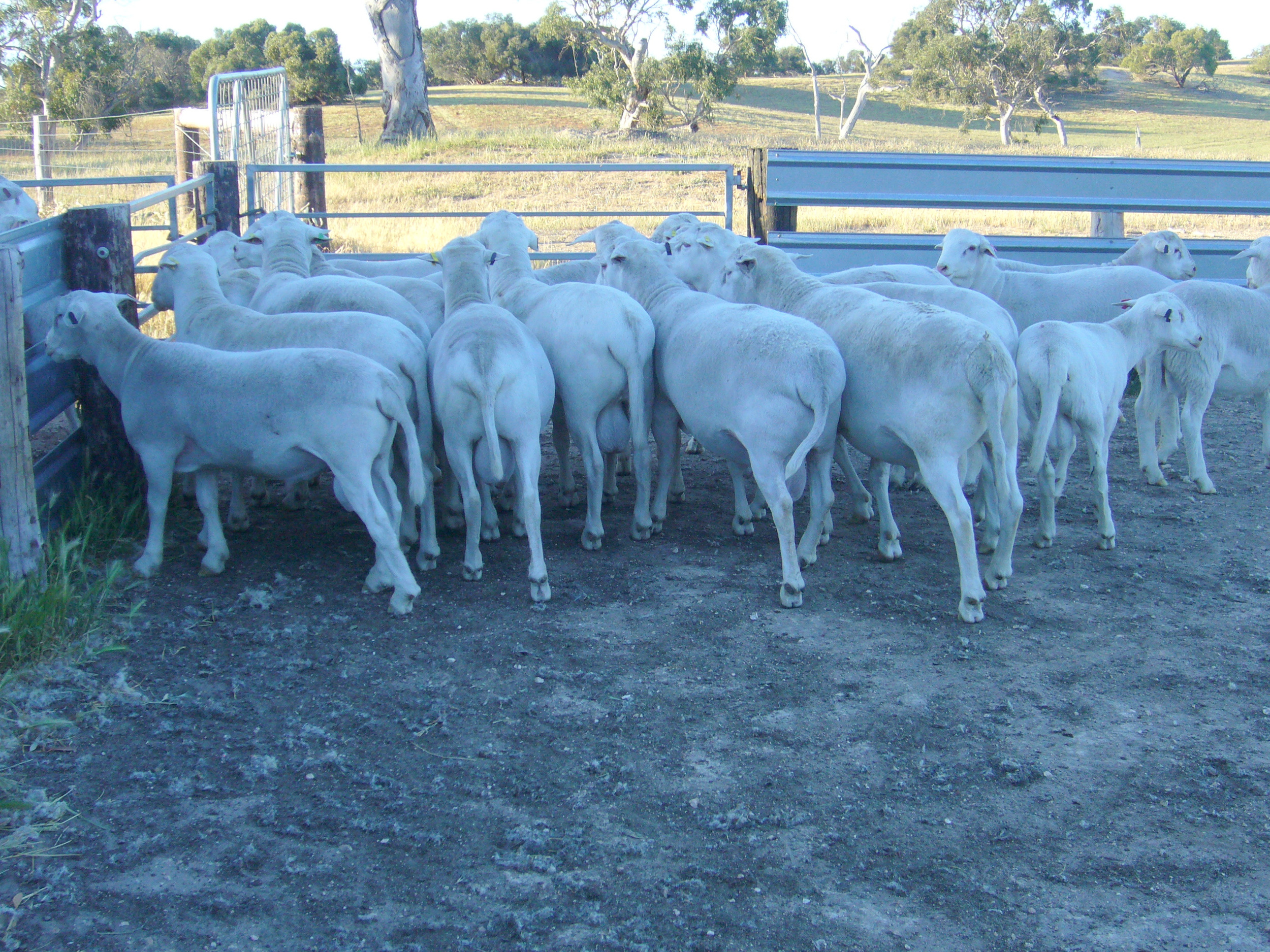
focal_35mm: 55
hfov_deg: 34.9
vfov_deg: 26.6
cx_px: 635
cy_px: 476
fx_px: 2018
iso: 100
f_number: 3.5
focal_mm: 9.1
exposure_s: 1/250
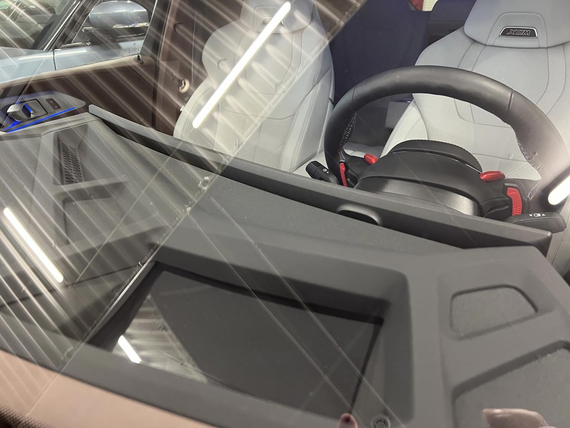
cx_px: 285
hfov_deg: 67.3
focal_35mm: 26
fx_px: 428
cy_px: 214
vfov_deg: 53.1
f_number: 1.5
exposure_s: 1/50
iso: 250
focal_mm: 5.7
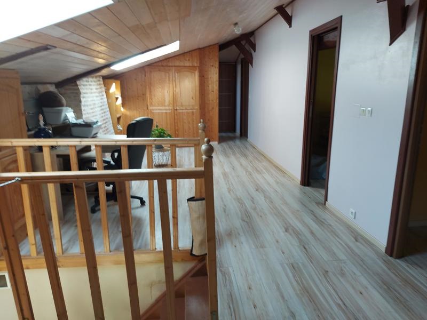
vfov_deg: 56.8
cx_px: 214
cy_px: 160
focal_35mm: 24
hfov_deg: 71.6
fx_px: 296
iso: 125
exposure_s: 1/60
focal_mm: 5.23
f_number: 1.8
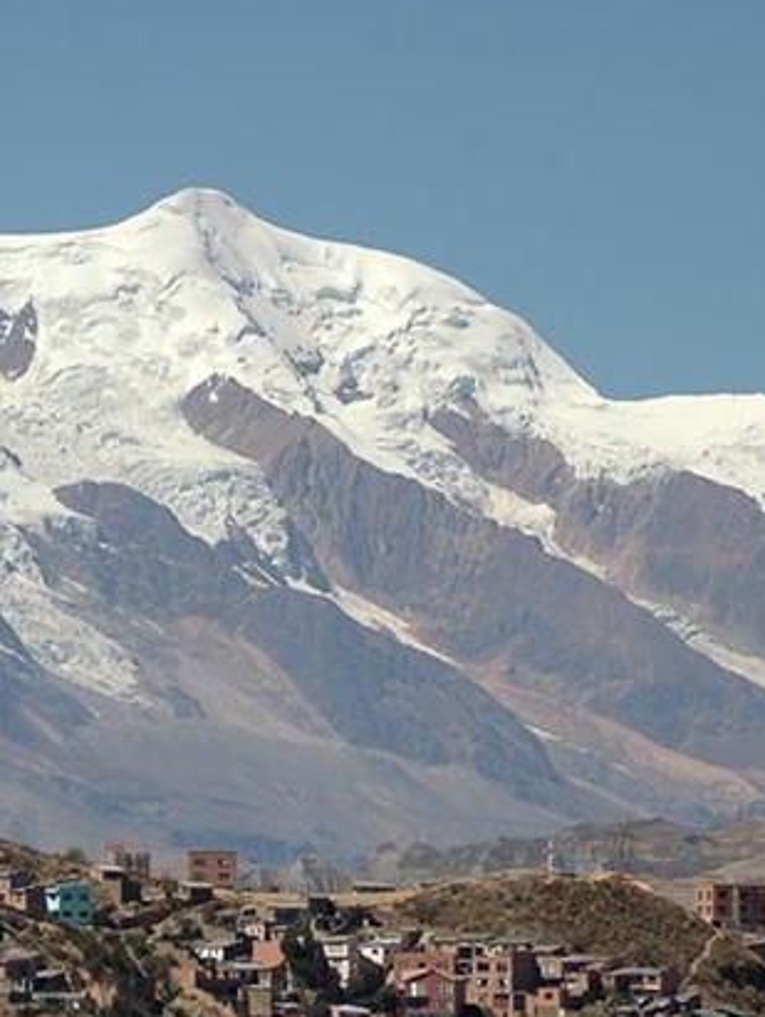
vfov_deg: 3.8
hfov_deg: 2.9
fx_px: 15304
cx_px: 119
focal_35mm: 520
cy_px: 734
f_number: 4.5
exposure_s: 1/2000
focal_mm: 145
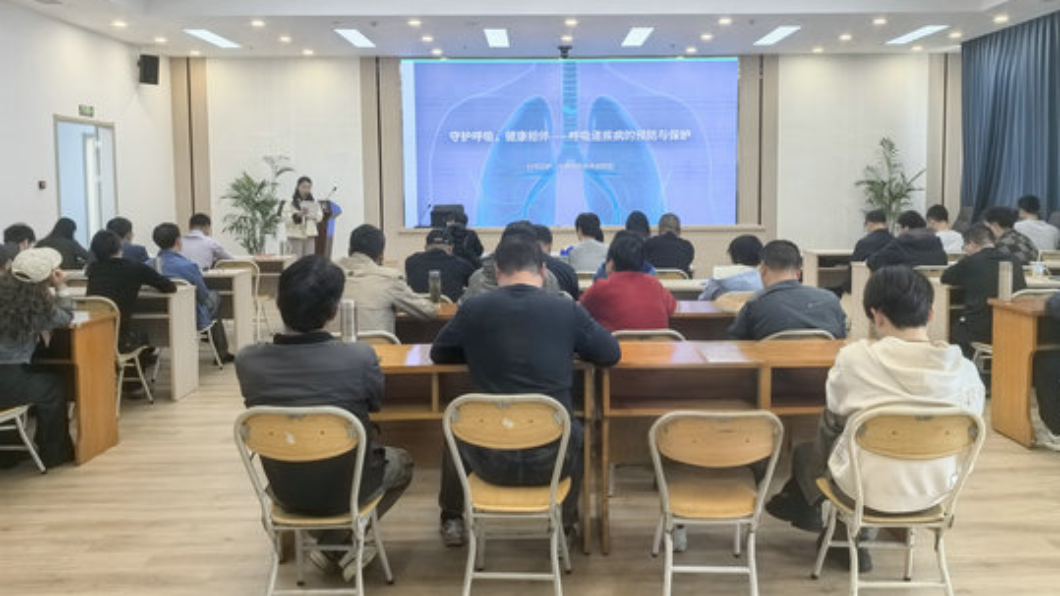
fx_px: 843
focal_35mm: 30
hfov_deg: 64.3
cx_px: 539
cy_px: 234
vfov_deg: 38.7
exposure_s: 1/100
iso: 200
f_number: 4
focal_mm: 7
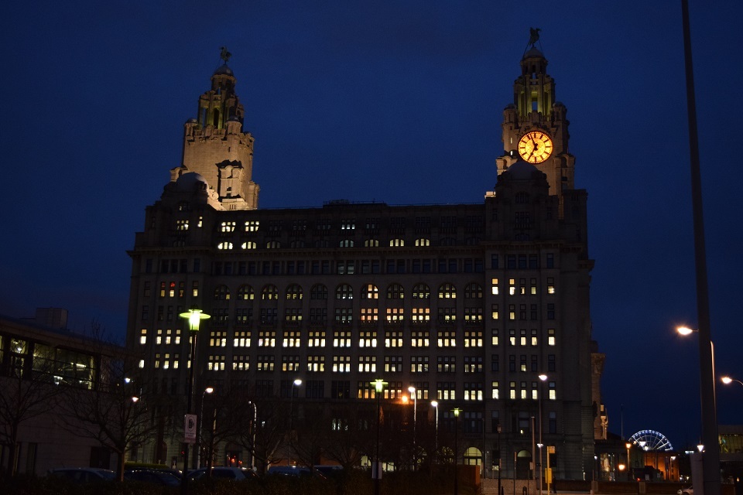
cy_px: 248
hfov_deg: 43.6
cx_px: 372
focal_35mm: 45
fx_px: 929
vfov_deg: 29.9
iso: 1600
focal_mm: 30
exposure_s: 1/20
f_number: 4.5
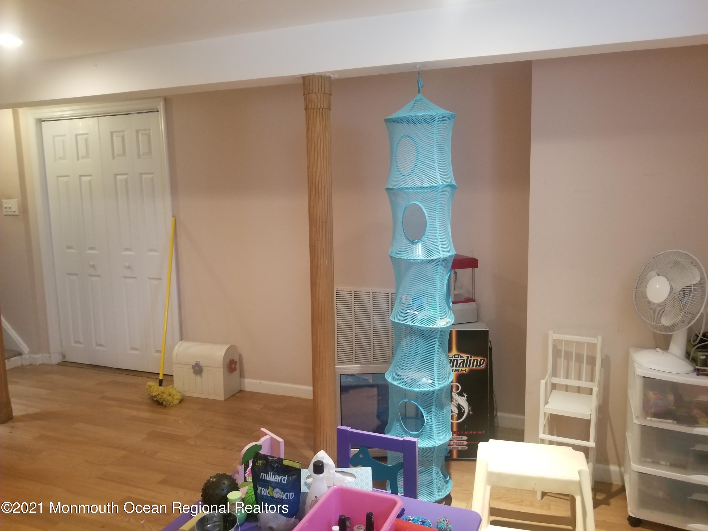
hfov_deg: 67.3
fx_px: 532
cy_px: 266
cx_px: 354
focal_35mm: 26
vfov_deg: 53.1
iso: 250
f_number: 1.7
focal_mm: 4.3
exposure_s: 1/20
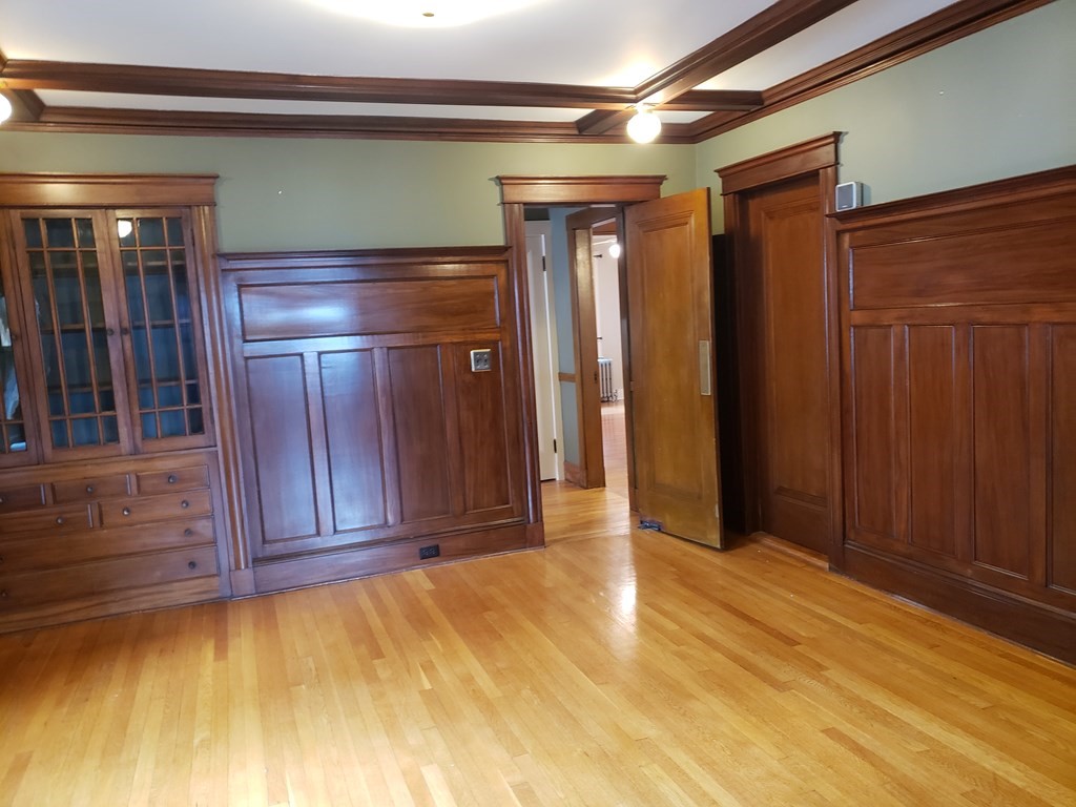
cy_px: 404
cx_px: 538
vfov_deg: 53.1
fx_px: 808
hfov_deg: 67.3
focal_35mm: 26
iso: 250
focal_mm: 4.3
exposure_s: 1/20
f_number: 1.5
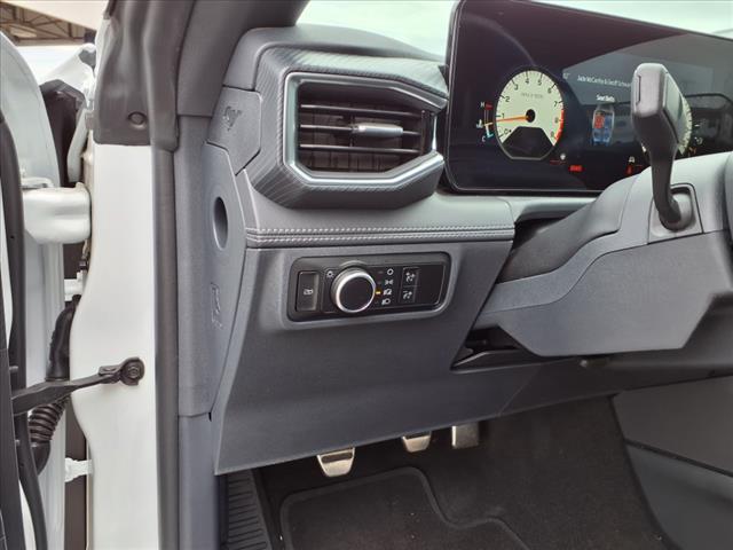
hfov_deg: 65.3
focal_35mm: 27
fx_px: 572
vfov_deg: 51.4
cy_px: 275
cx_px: 366
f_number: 1.9
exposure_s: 1/120
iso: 64
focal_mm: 3.58
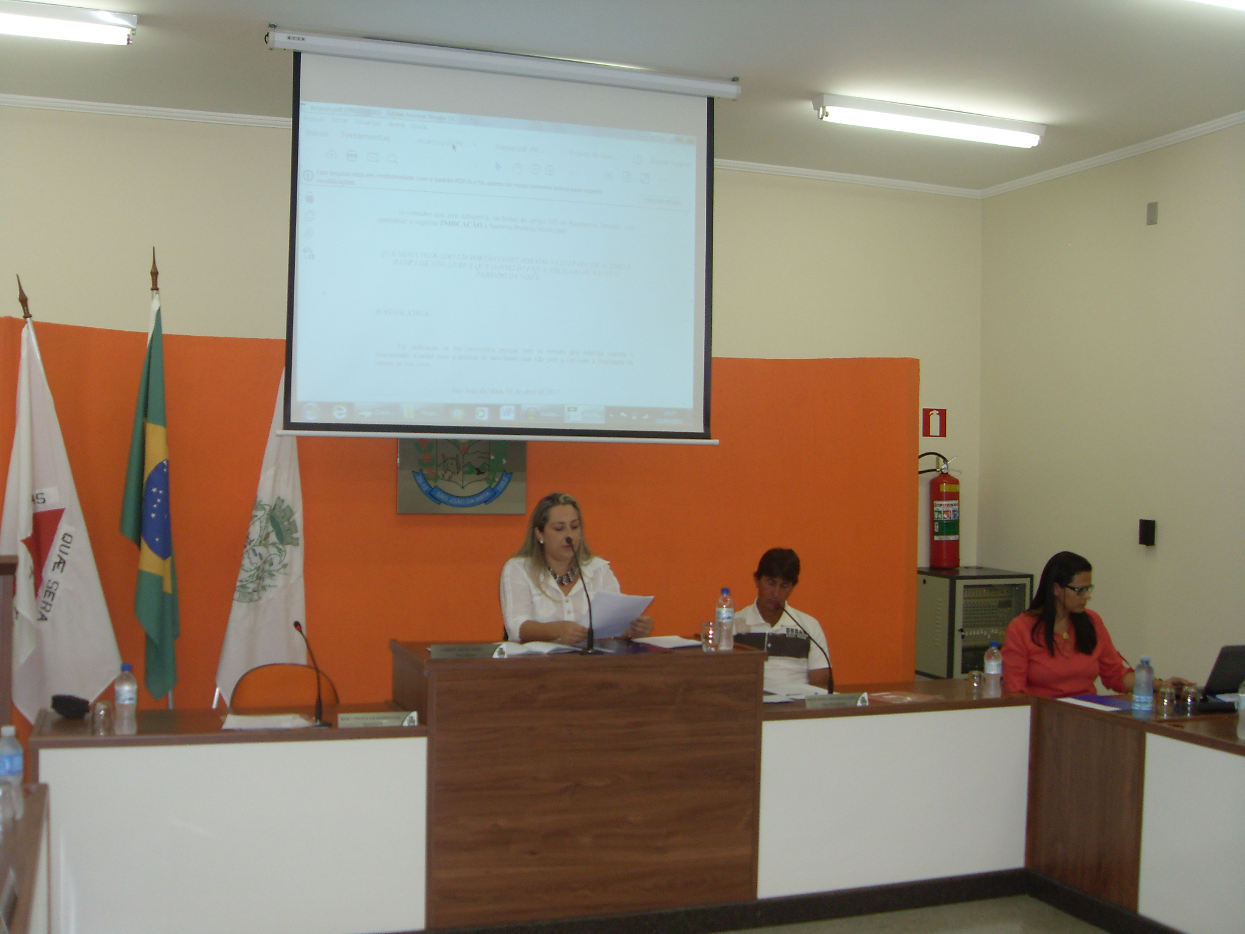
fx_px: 1331
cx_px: 622
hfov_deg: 50.1
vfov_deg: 38.7
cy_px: 467
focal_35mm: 37
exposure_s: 1/45
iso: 100
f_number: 2.8
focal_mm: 6.3
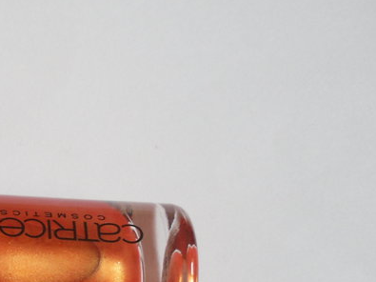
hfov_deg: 12.2
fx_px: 1651
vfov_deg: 9.6
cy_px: 380
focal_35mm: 152
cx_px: -236
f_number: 3.5
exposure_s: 1/59
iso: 100
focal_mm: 6.3
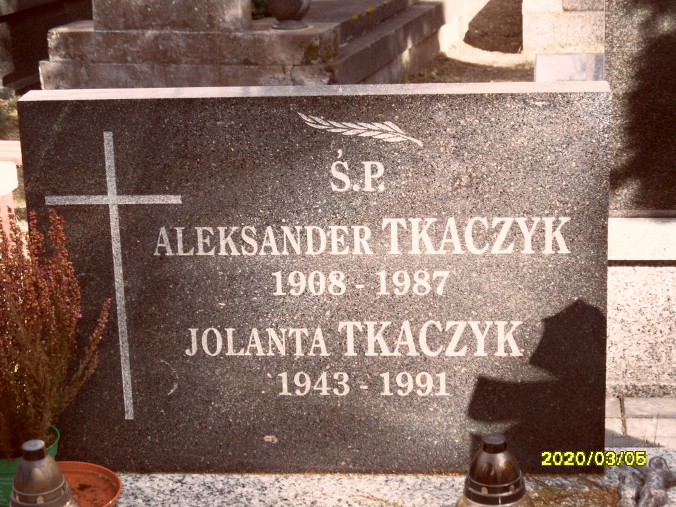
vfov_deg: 18.4
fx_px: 1562
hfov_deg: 24.4
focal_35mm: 80
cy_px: 254
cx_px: 338
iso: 100
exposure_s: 1/125
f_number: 4.2
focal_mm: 13.2
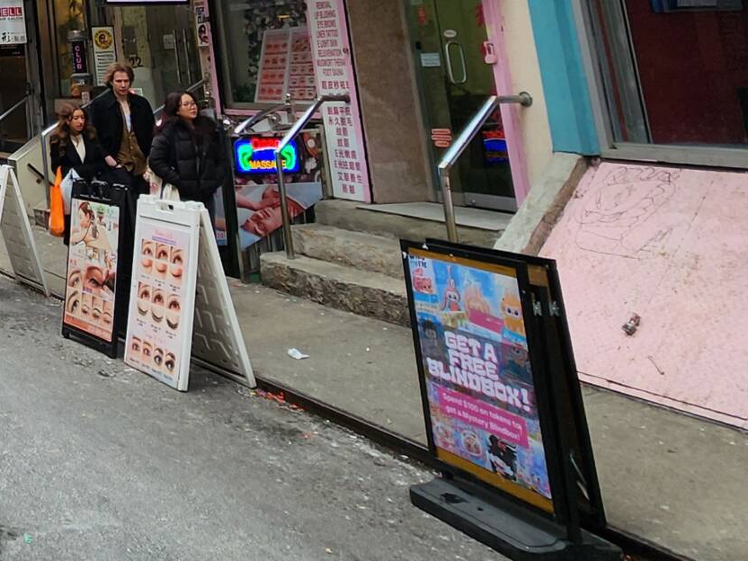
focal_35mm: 40
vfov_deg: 30.8
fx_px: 864
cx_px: -265
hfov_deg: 32.5
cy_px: -101
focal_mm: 2.2
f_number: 2.2
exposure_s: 1/256
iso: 50
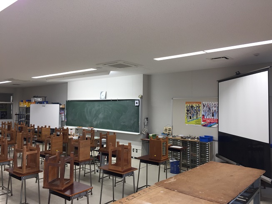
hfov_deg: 61.7
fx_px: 228
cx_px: 136
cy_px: 102
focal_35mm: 29
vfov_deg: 48.2
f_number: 2.2
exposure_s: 1/60
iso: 40
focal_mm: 4.15
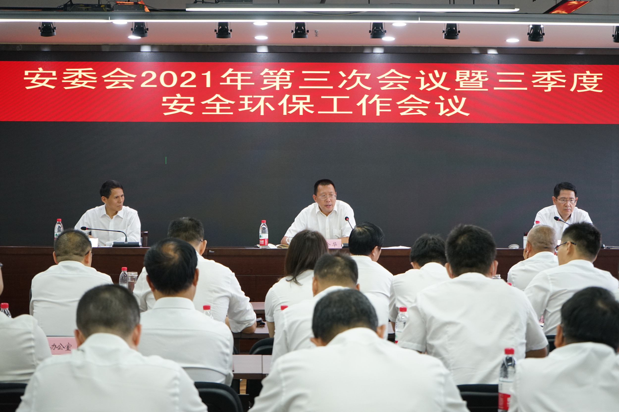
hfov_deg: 28.8
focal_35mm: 70
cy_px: 206
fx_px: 1203
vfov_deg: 19.5
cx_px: 310
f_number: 5.6
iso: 2000
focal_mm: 70
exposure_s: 1/80
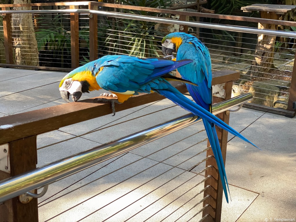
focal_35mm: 52
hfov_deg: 36.8
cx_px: 148
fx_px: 445
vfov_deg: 28.0
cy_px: 111
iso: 160
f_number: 2
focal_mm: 6
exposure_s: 1/122
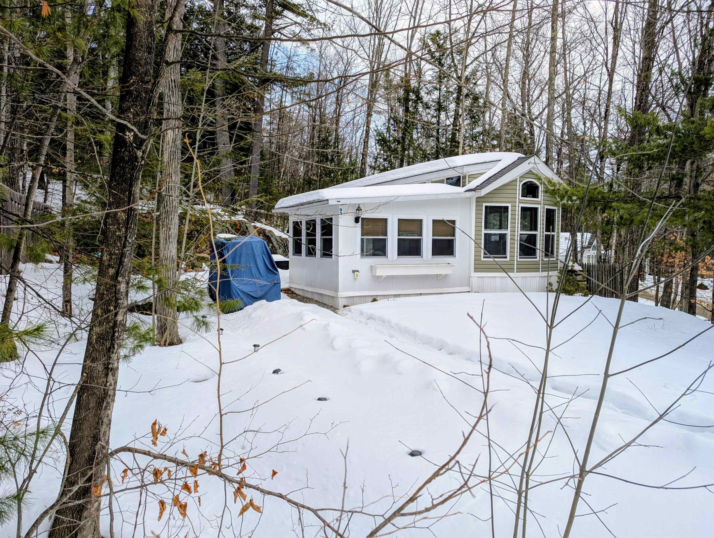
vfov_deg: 56.9
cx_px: 357
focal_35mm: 24
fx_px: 496
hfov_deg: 71.5
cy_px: 269
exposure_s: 1/742
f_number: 1.68
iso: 31
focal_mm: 6.9
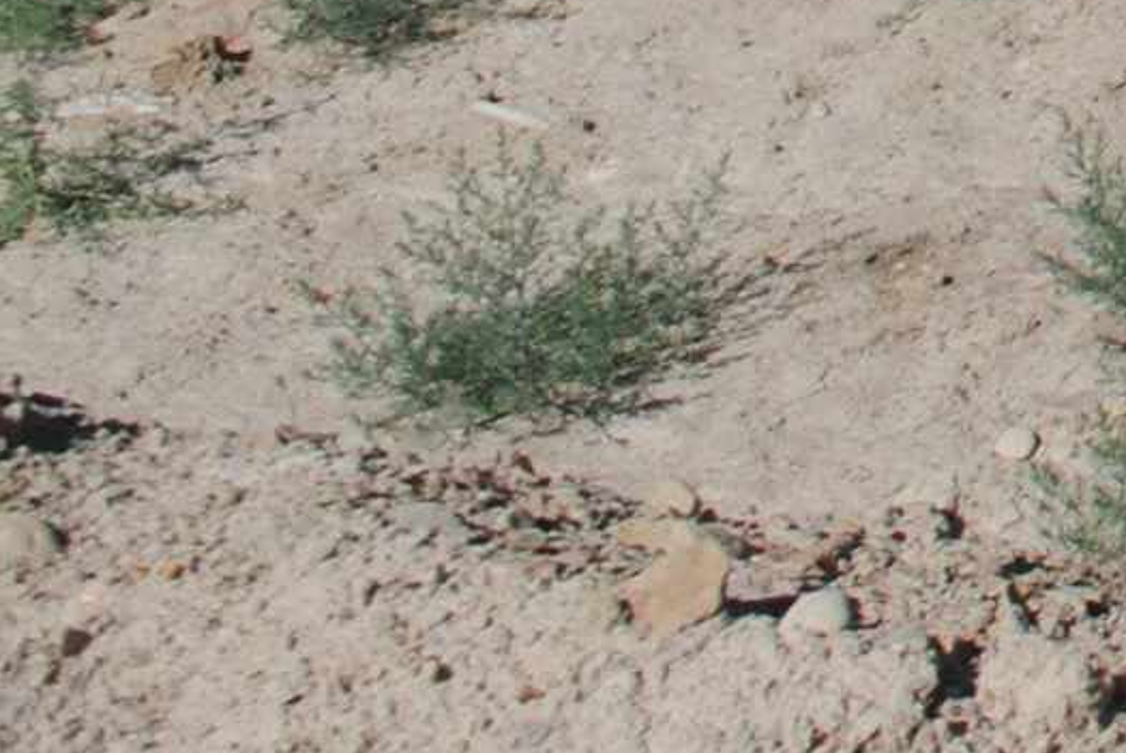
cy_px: -1294
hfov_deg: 10.5
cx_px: 2986
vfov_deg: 7.8
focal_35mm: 158
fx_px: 4946
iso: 100
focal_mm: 18
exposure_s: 1/250
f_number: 8
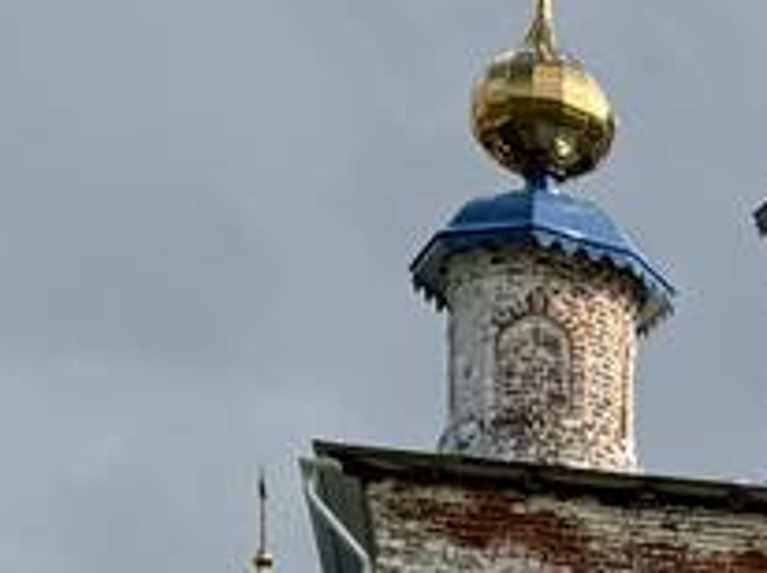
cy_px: 740
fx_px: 3098
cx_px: 1568
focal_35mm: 140
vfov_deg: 10.4
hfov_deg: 12.3
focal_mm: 6.76
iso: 80
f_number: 1.78
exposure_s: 1/4950
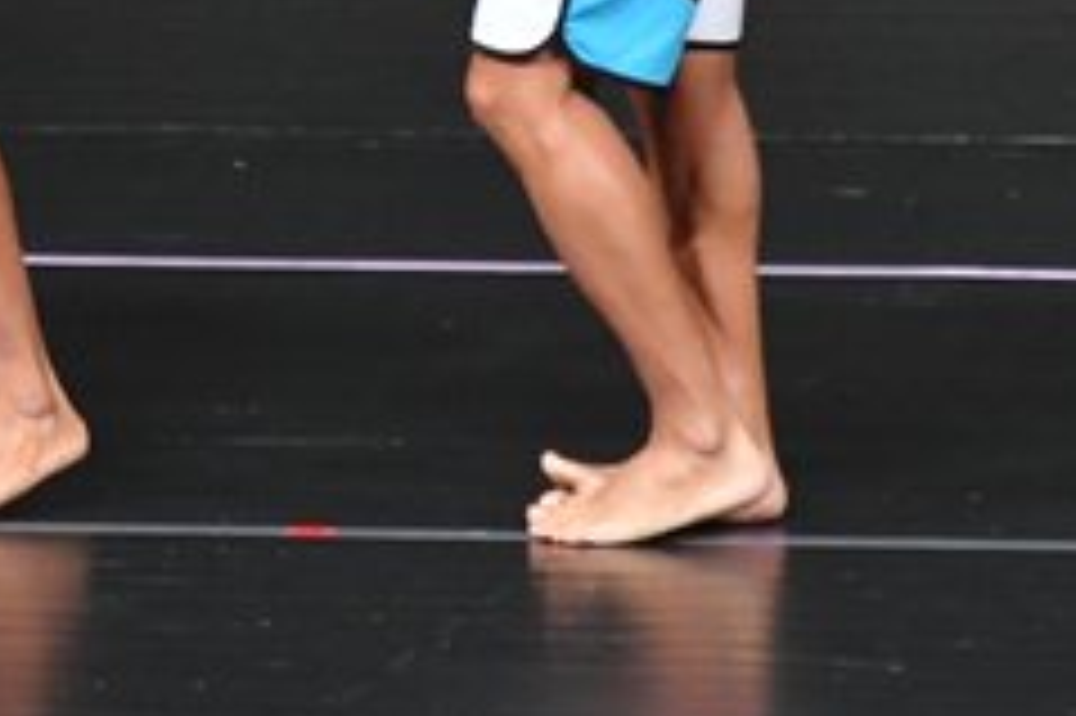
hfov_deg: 2.1
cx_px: -362
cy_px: -369
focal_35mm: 971
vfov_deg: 1.4
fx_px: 29001
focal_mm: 200
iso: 4000
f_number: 5.6
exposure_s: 1/400
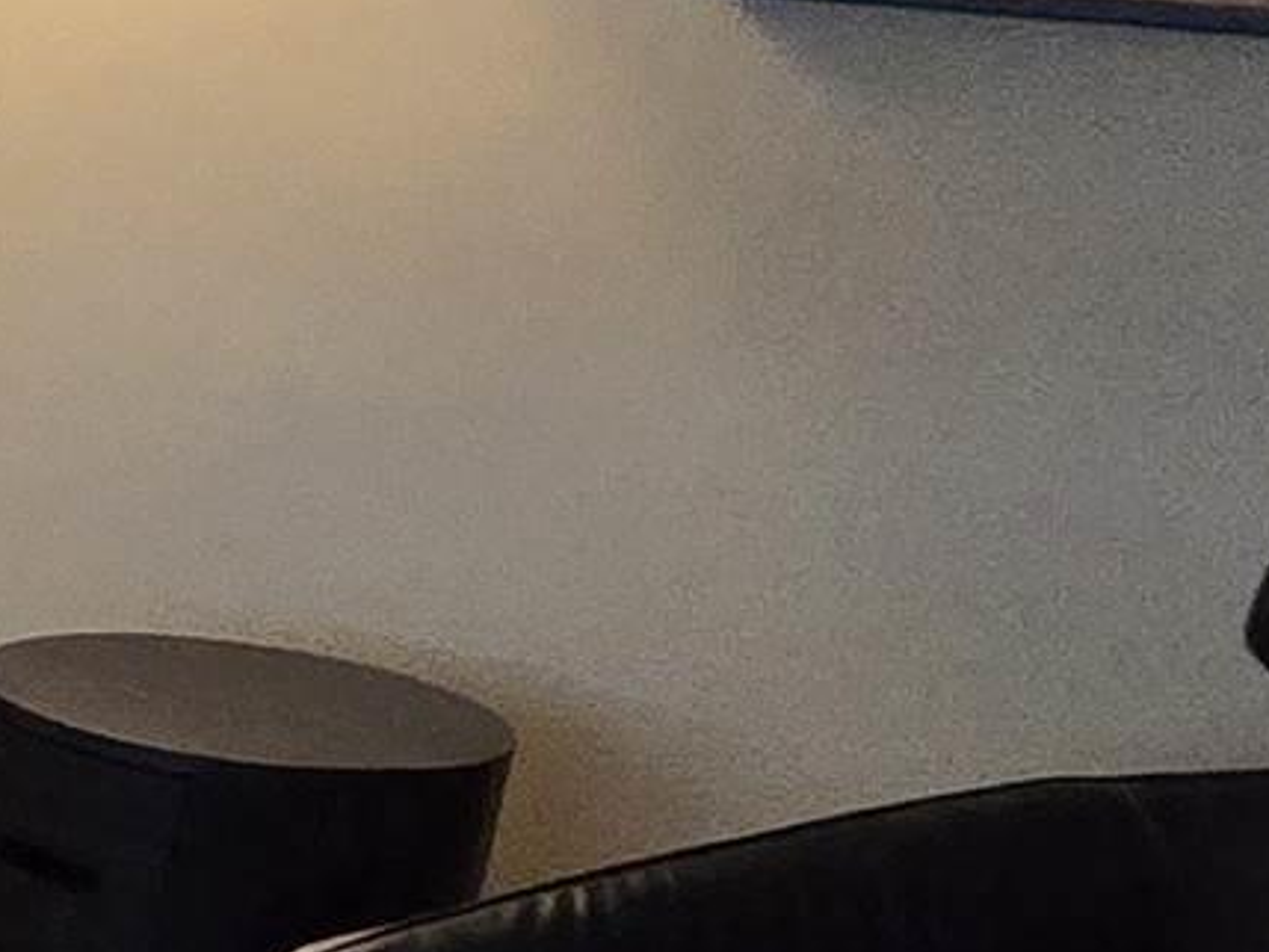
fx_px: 3410
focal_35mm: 93
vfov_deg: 15.9
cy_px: 633
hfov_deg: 12.2
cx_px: -2337
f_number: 2.2
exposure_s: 1/60
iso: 640
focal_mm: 2.2
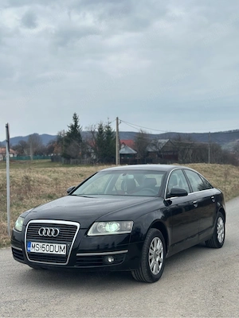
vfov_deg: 39.7
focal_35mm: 48
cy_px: 159
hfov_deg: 30.3
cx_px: 120
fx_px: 442
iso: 80
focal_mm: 6.86
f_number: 1.78
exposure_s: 1/1157
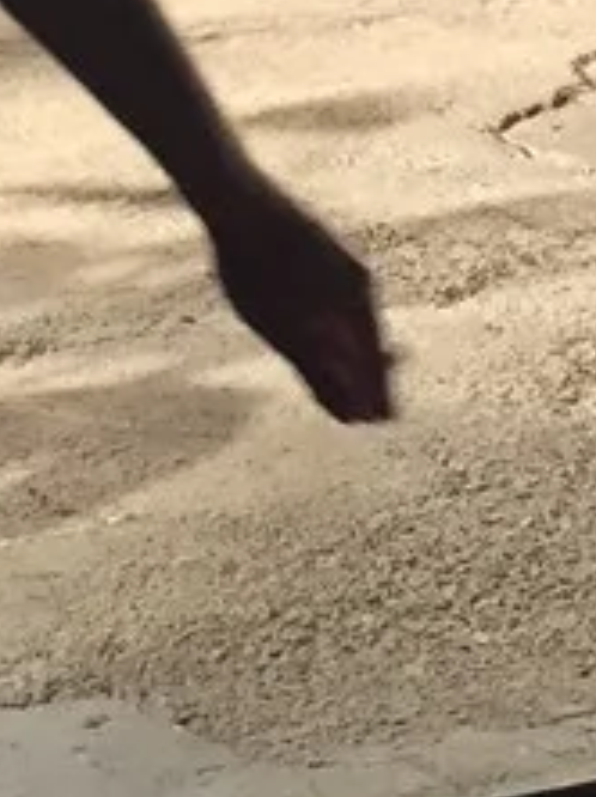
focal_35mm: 183
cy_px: -822
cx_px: 610
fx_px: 4209
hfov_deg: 8.1
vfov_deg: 10.0
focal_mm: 4.15
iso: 50
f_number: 2.2
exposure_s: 1/33
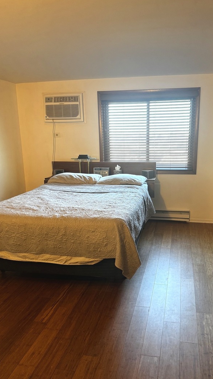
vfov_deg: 69.9
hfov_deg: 42.6
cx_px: 133
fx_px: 271
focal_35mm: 27
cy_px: 195
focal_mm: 6.76
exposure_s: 1/60
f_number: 1.78
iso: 250
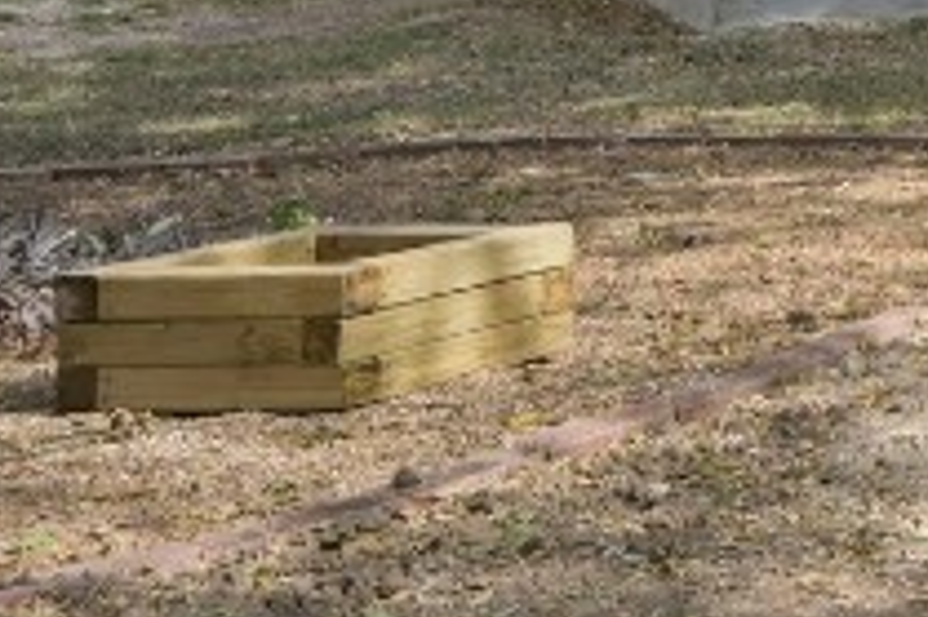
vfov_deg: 12.1
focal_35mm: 105
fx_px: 2704
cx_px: 2193
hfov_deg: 14.0
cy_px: -448
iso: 800
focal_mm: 19
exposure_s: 1/3200
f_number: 8
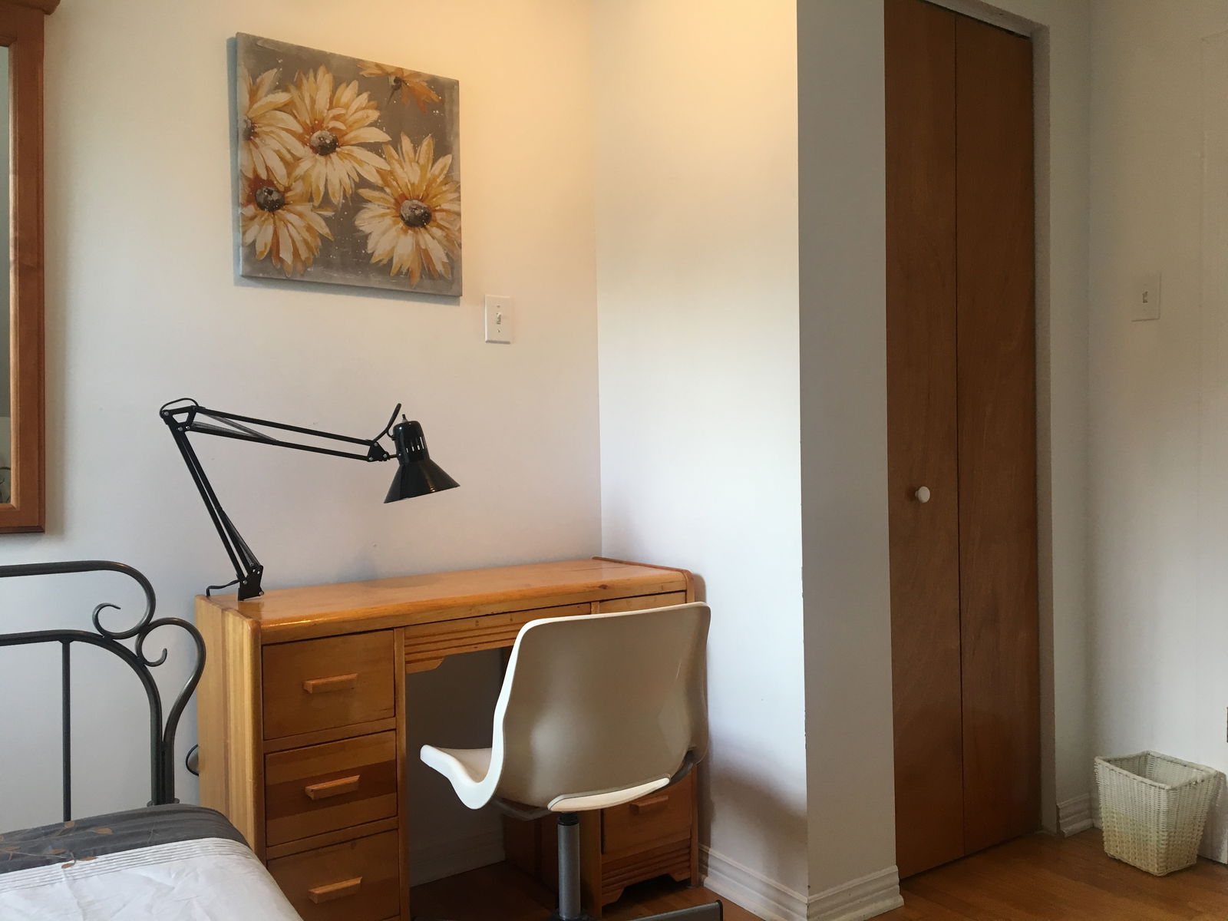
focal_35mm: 29
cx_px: 614
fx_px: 1029
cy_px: 460
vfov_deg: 48.2
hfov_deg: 61.7
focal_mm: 4.15
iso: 32
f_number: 2.2
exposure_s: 1/30
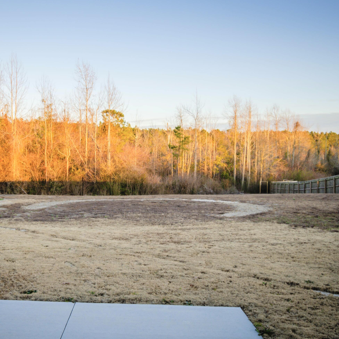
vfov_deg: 42.8
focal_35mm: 39
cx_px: 113
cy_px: 170
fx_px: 432
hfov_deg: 42.3
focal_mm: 20
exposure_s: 1/60
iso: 100
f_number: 6.3
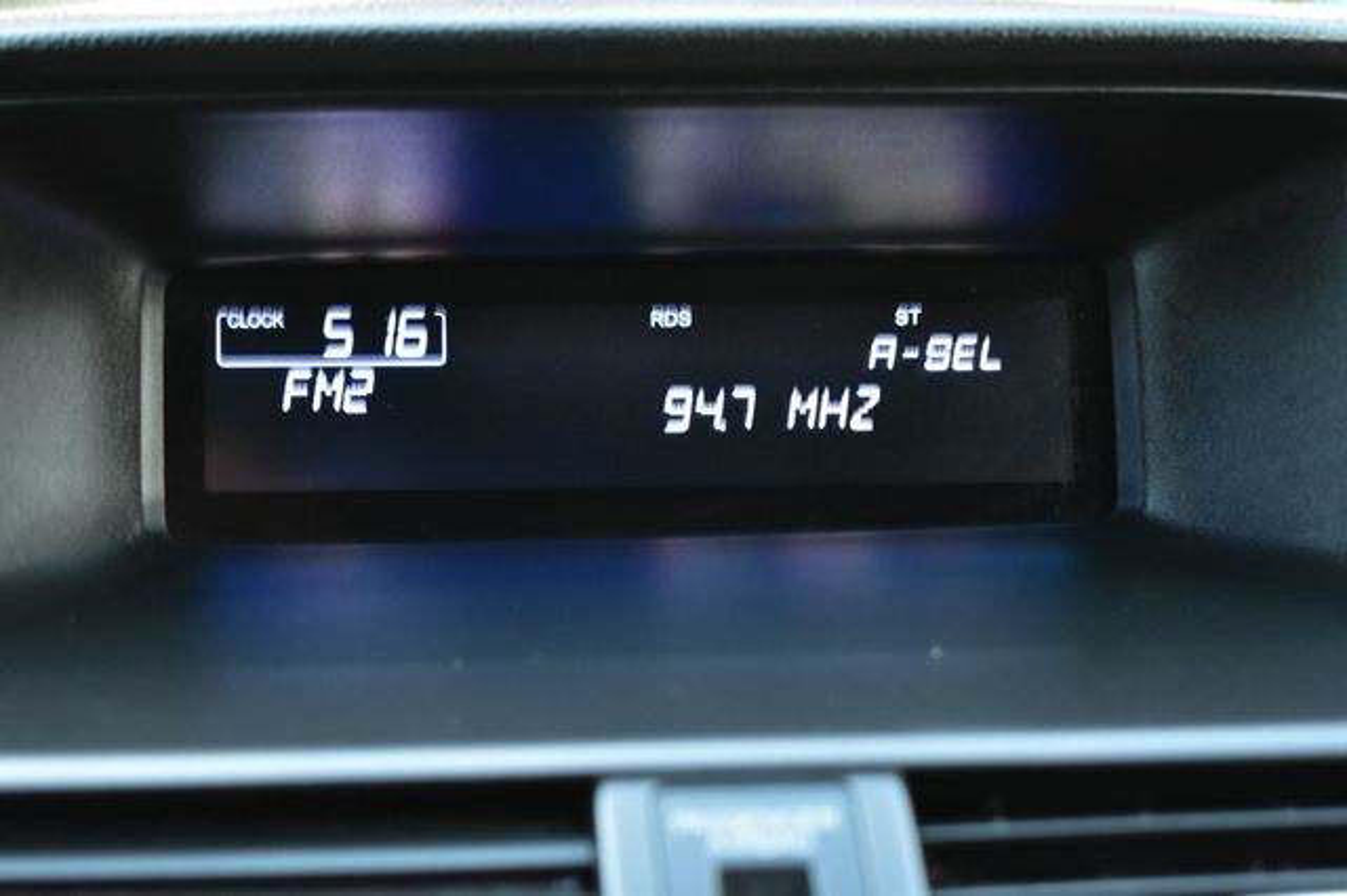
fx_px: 2805
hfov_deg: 27.0
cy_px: 448
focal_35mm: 75
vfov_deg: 18.2
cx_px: 674
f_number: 5.6
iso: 1600
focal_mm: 50
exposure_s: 1/5
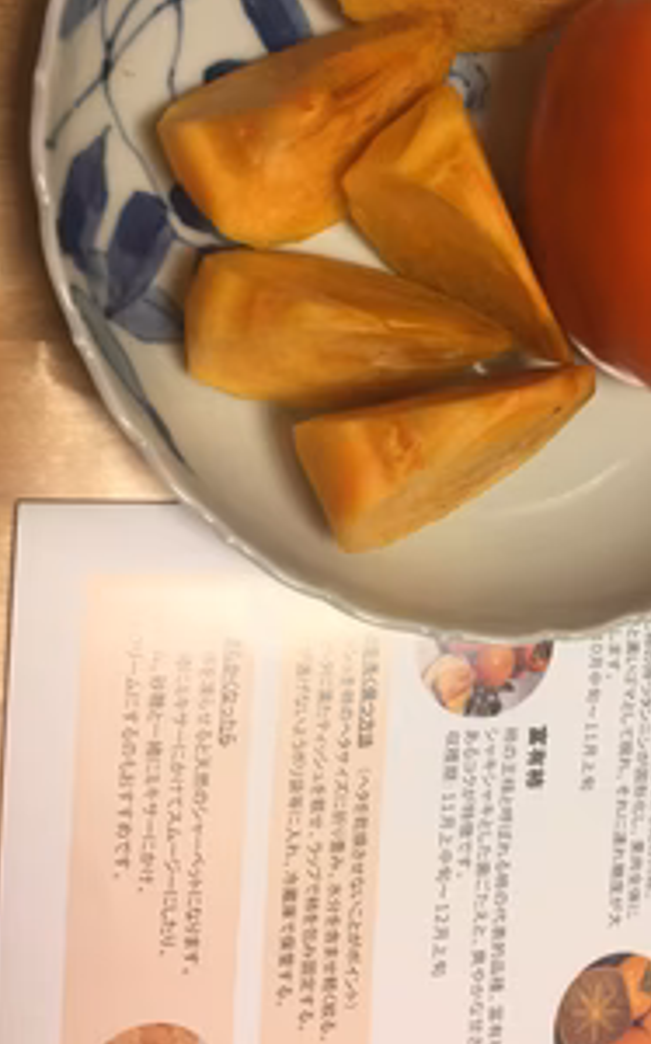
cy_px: 414
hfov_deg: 30.5
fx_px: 1166
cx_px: 512
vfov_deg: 47.9
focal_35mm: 41
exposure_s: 1/30
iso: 50
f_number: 2.2
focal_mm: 4.15
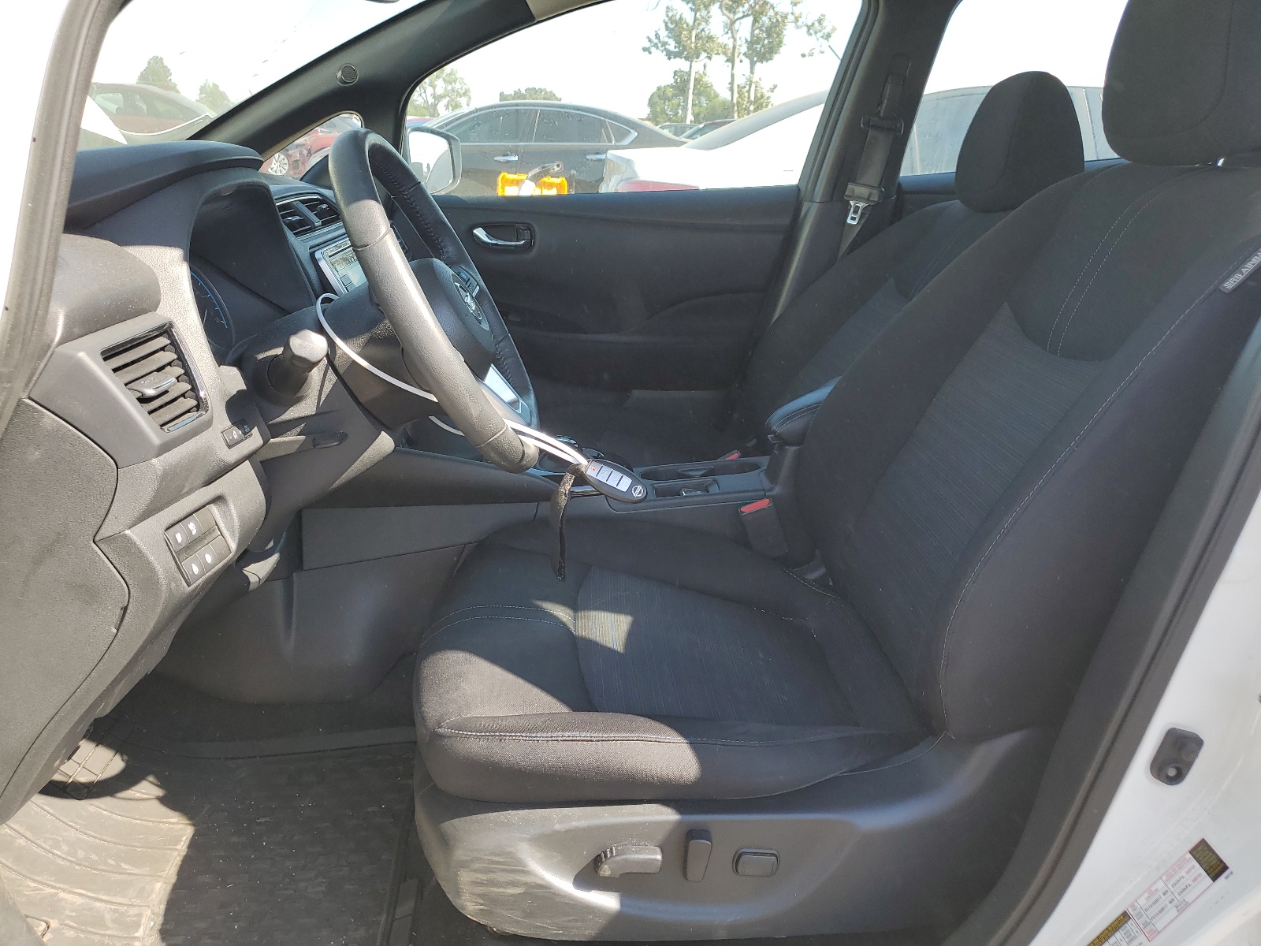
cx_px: 630
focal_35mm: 26
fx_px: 947
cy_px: 473
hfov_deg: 67.3
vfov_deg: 53.1
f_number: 1.5
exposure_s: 1/526
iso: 50
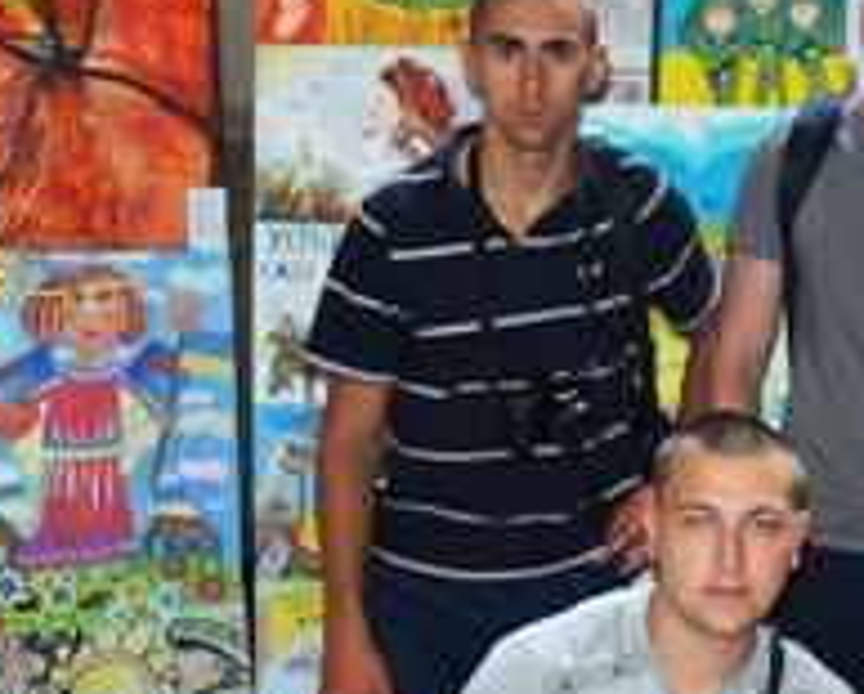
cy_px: 432
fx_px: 2177
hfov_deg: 20.9
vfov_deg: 18.1
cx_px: 1052
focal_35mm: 85
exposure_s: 1/60
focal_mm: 35
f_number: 2.8
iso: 800
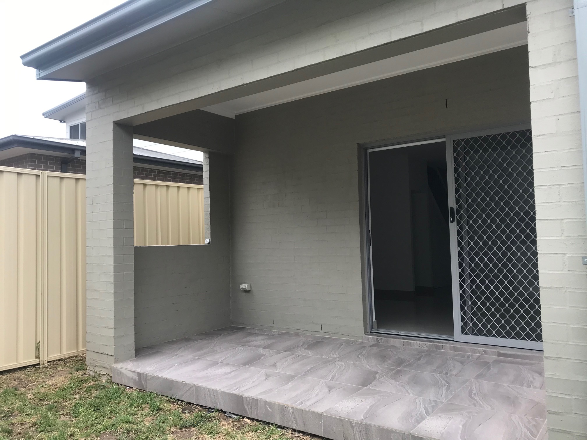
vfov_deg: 49.7
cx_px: 294
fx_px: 475
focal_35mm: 28
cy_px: 220
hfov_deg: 63.4
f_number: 1.8
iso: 20
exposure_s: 1/496
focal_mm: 3.99
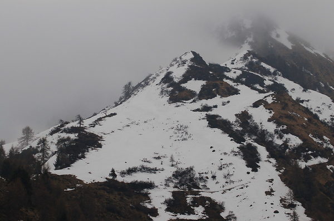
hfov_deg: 19.5
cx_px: 167
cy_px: 110
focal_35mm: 105
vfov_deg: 13.0
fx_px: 972
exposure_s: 1/30
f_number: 7.1
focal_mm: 70
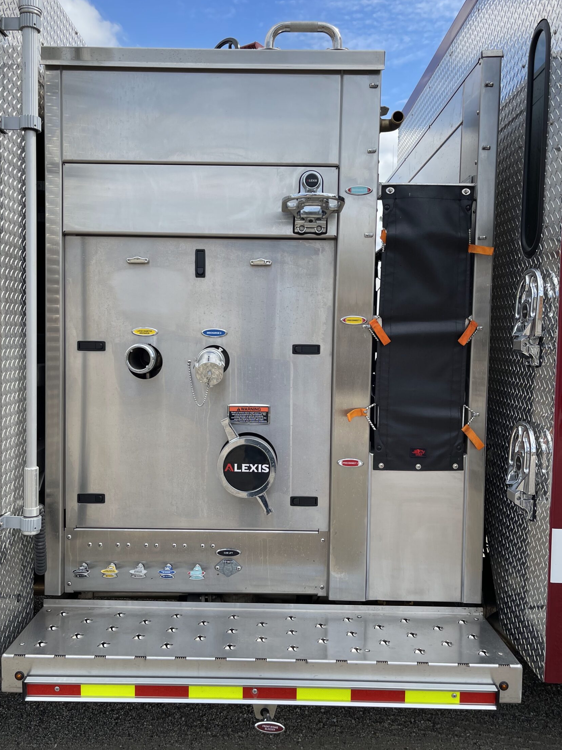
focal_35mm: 30
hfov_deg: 46.8
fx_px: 649
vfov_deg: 60.0
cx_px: 260
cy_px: 364
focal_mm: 5.1
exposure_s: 1/2488
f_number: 1.6
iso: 32
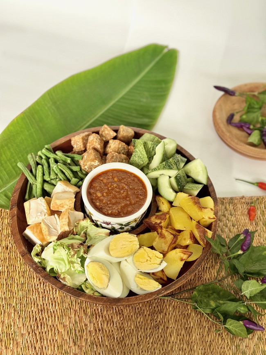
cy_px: 178
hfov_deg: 30.3
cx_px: 133
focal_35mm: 48
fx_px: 492
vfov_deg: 39.6
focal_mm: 6.76
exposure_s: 1/240
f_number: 1.78
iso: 64
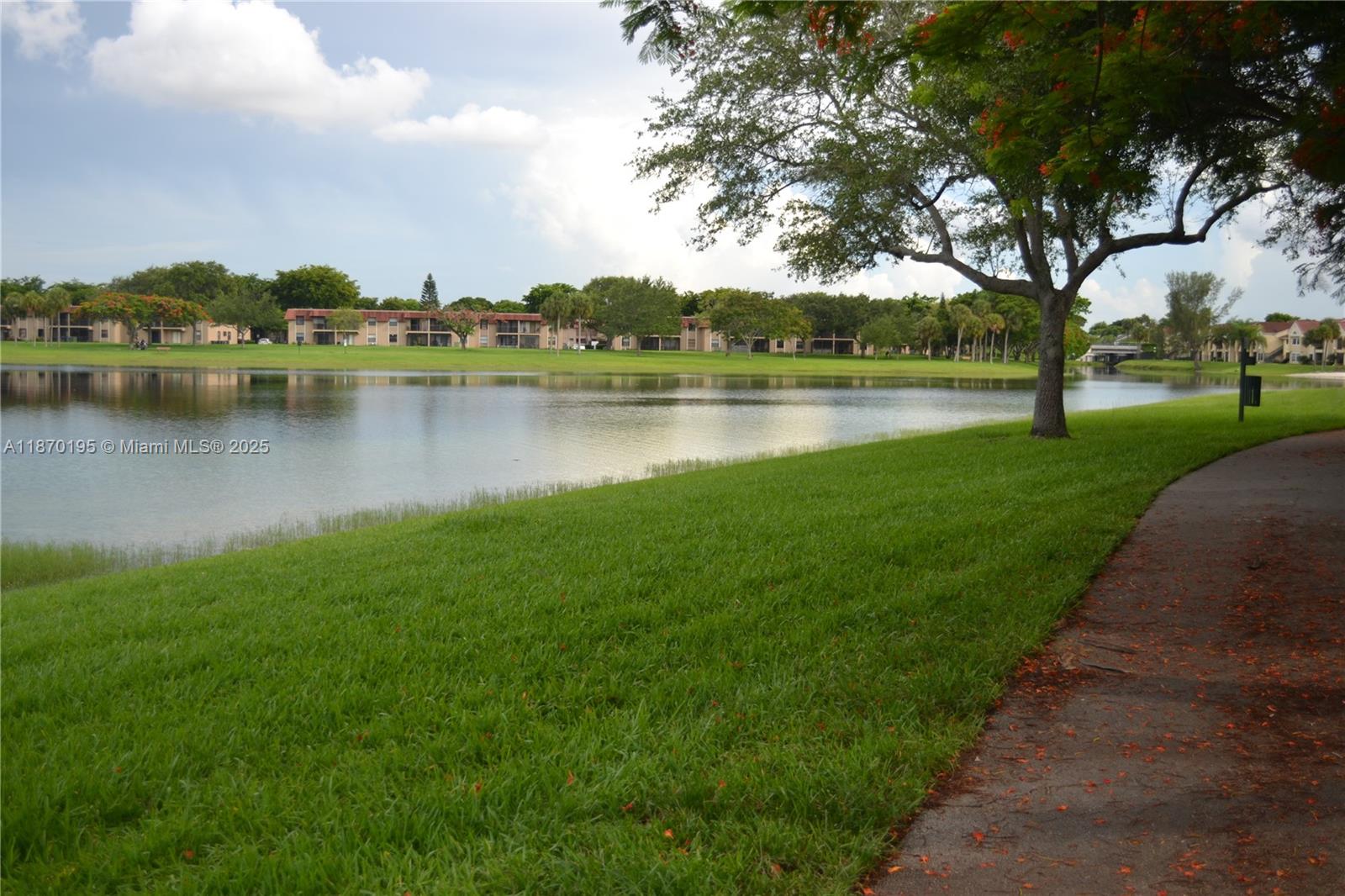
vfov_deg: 34.2
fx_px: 1457
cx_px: 672
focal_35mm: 39
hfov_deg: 49.6
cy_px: 448
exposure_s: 1/125
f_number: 4.2
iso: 100
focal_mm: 26
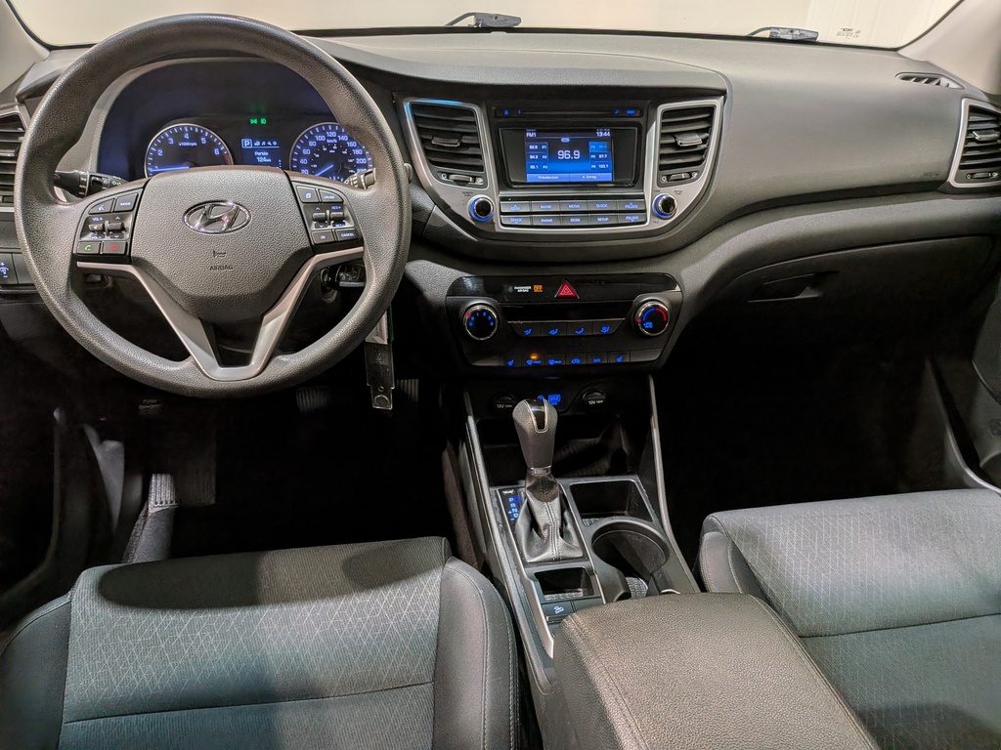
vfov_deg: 56.8
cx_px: 500
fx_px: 694
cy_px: 375
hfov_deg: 71.6
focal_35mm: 24
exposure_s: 1/122
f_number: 1.7
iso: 29
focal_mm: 4.53
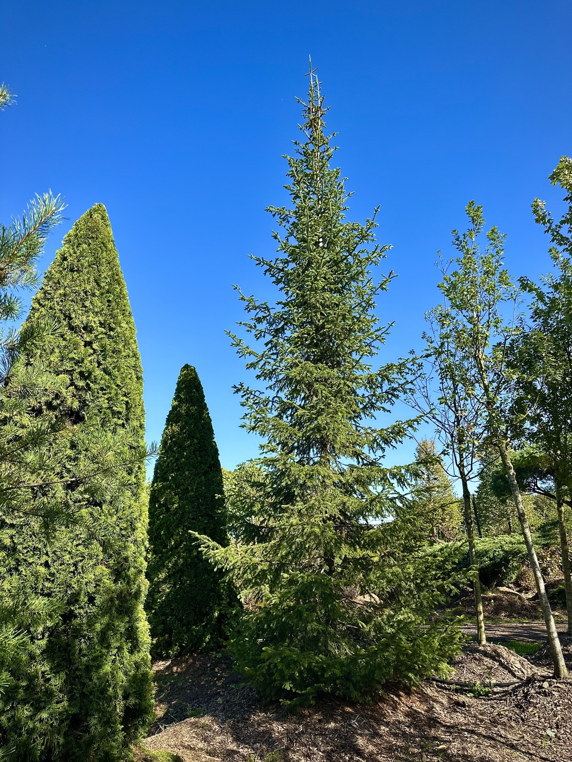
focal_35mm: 24
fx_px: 529
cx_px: 286
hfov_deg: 56.8
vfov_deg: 71.6
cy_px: 381
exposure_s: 1/1949
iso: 80
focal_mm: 6.86
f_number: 1.78
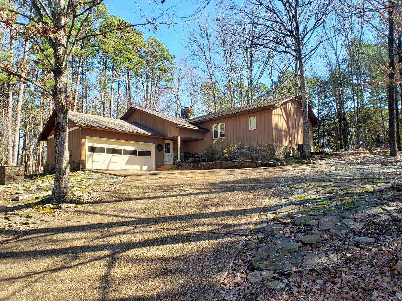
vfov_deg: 44.1
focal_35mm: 32
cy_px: 162
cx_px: 203
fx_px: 372
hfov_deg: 56.8
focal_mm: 4.3
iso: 50
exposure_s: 1/253
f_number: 2.4
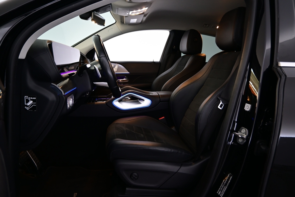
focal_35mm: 24
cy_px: 98
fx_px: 197
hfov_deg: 73.7
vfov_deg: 53.1
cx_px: 148
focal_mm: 16
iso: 640
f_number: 3.5
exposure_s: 1/25
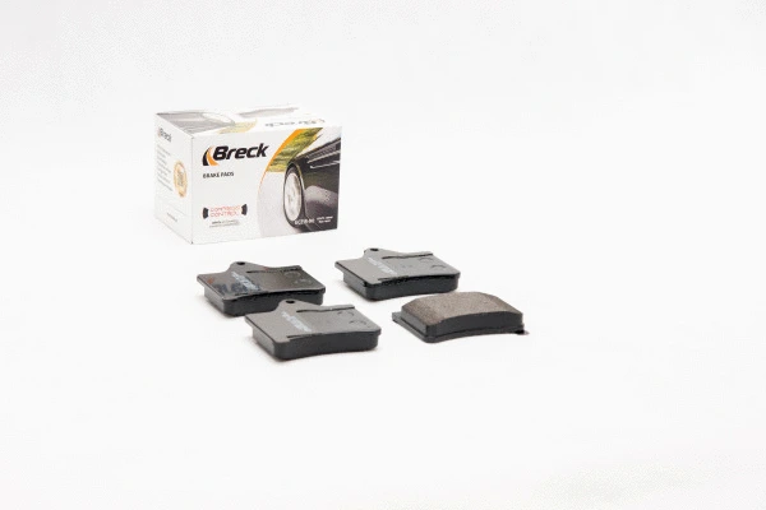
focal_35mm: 90
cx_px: 383
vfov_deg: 15.2
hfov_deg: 22.6
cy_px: 255
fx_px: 1915
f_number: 11
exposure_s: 1/200
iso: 100
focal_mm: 60
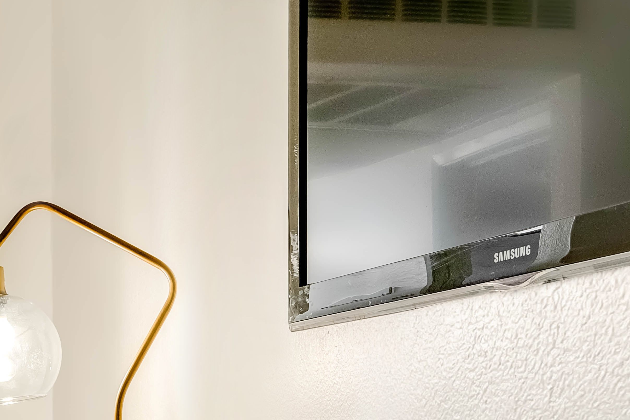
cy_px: 512
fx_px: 1522
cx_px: -11
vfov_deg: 15.1
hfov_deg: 22.4
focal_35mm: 87
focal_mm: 35
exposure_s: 1/20
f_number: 10
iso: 1250
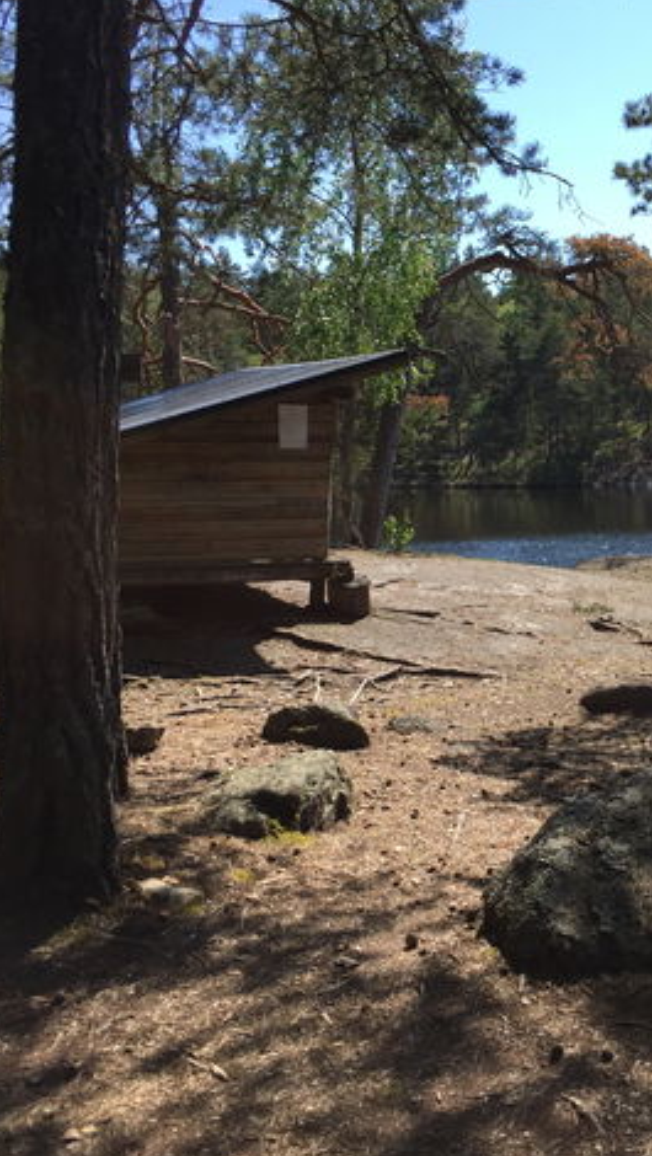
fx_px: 1319
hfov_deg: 26.3
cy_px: 580
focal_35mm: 43
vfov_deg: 47.3
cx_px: 654
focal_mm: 4.15
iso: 32
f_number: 2.2
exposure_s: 1/1041
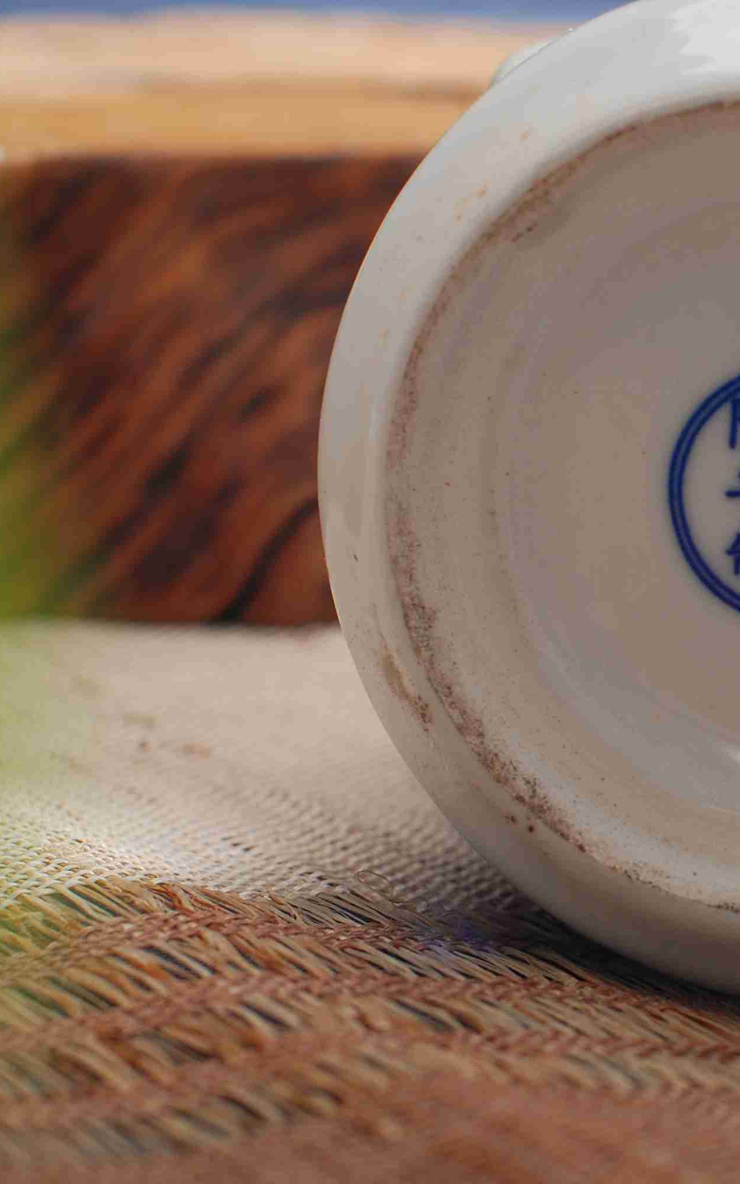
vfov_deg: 14.2
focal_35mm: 147
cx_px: 801
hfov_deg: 8.8
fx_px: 4743
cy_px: 507
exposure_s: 1/160
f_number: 5.6
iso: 100
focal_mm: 50
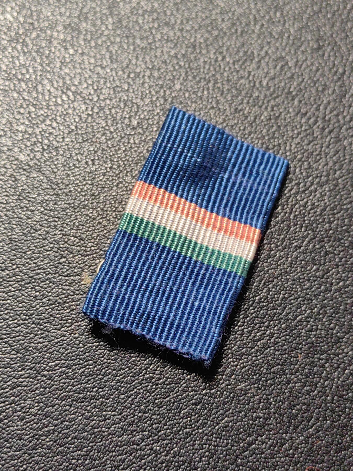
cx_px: 176
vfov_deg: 41.2
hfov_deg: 31.5
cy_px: 236
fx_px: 625
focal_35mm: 46
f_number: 2
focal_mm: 5.75
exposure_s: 1/85.6
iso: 125
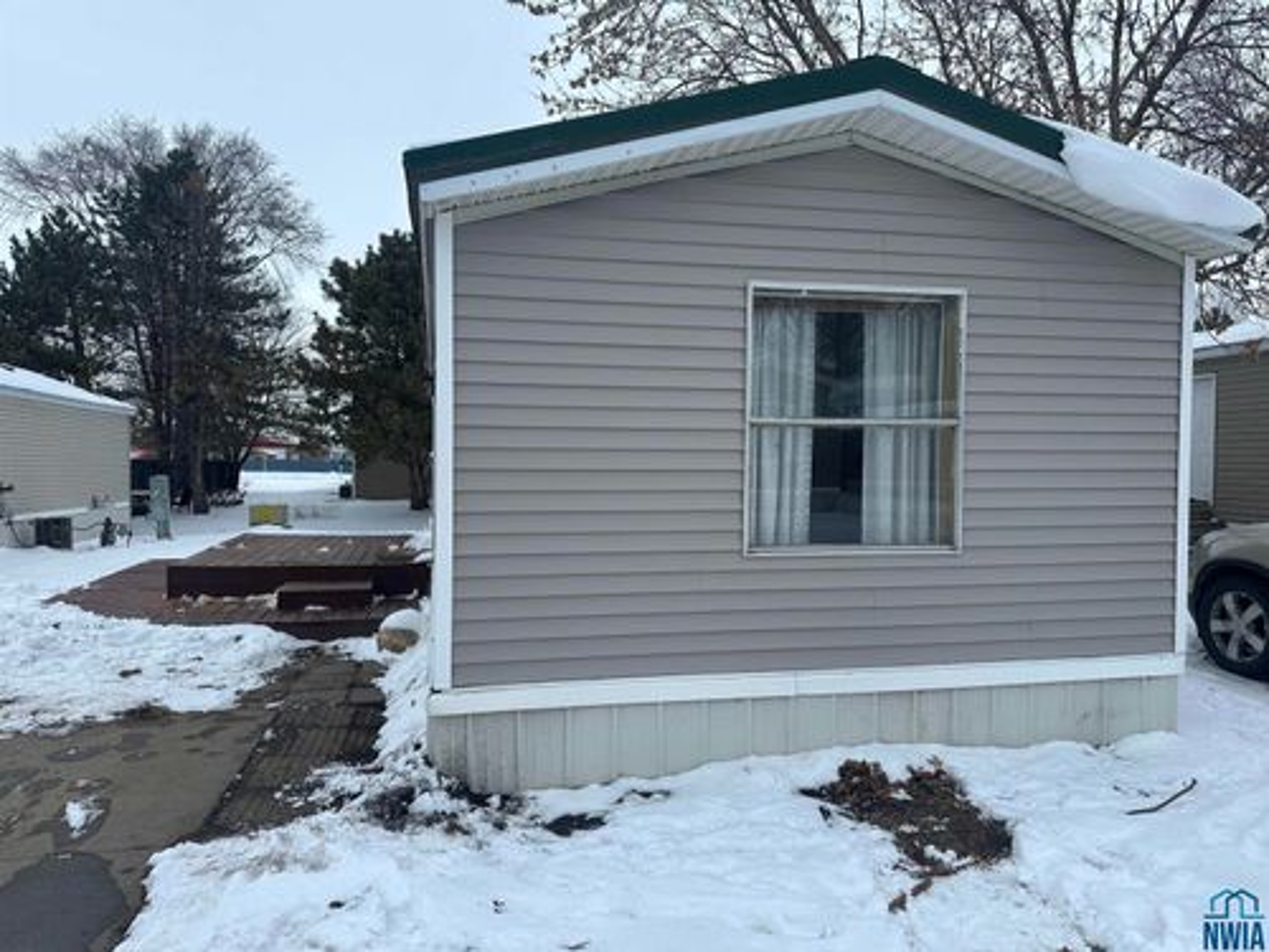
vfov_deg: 56.8
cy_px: 476
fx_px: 880
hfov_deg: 71.6
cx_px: 634
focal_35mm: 24
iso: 80
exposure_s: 1/1393
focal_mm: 6.86
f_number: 1.78
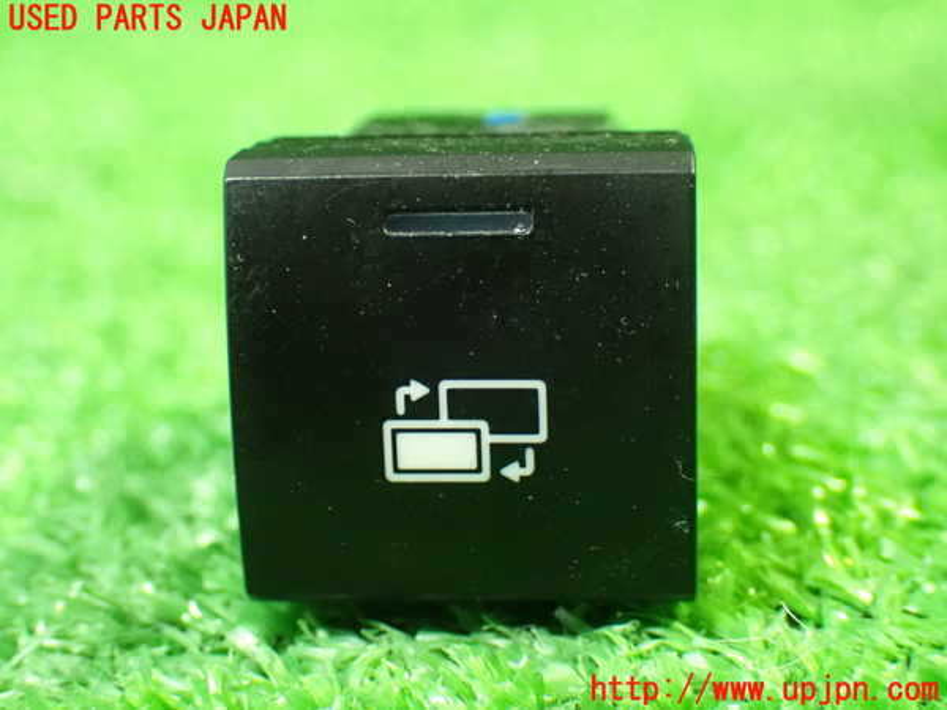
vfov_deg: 20.7
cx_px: 474
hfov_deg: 27.4
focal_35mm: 71
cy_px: 355
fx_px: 1942
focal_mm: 12.73
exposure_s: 1/15
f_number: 3.9
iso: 1600
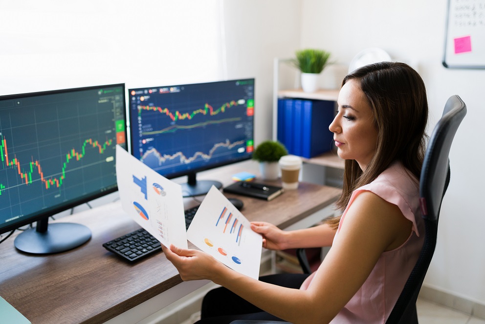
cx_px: 242
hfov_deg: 54.4
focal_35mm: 35
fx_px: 472
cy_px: 162
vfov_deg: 37.9
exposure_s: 1/125
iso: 500
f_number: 1.8
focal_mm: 35
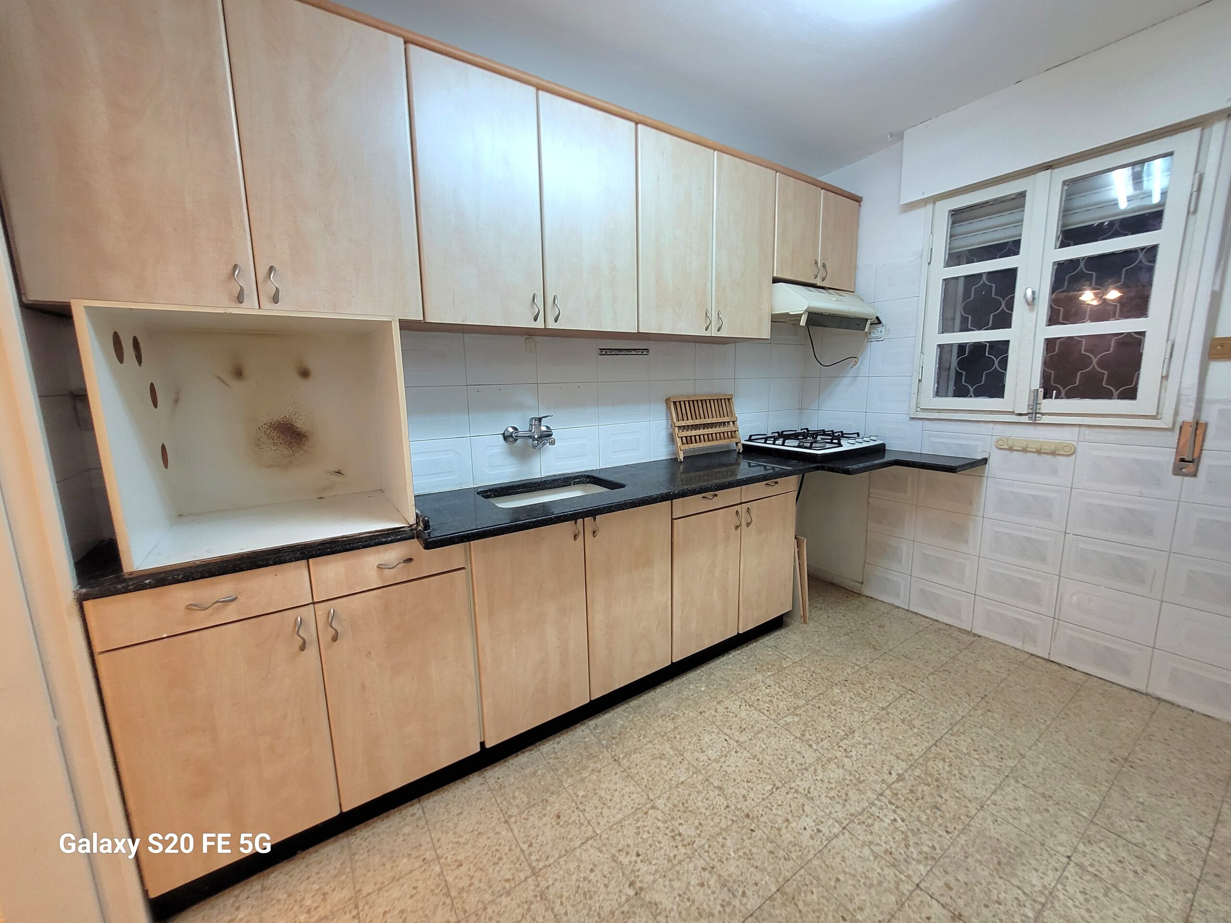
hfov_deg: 106.2
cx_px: 616
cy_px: 462
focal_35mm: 13
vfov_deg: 89.9
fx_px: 462
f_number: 2.2
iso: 125
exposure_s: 1/50
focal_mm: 1.74
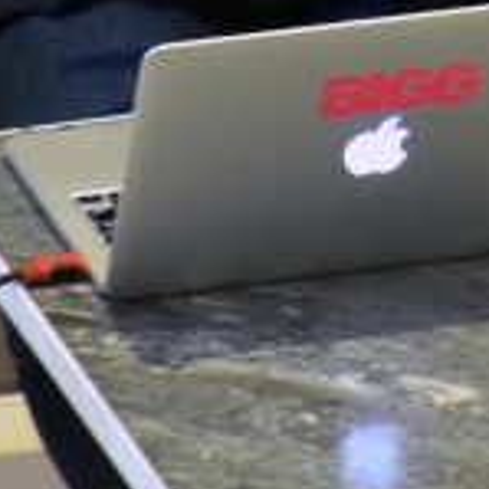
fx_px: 16270
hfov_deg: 1.7
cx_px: 775
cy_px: -622
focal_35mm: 1018
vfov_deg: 1.7
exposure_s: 1/10
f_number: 5.6
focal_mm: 116
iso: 800
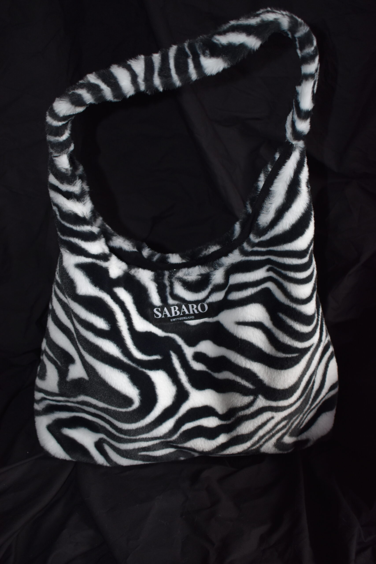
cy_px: 282
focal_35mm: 39
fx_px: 611
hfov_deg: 34.2
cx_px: 188
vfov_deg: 49.6
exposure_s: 1/160
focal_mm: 26
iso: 560
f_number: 4
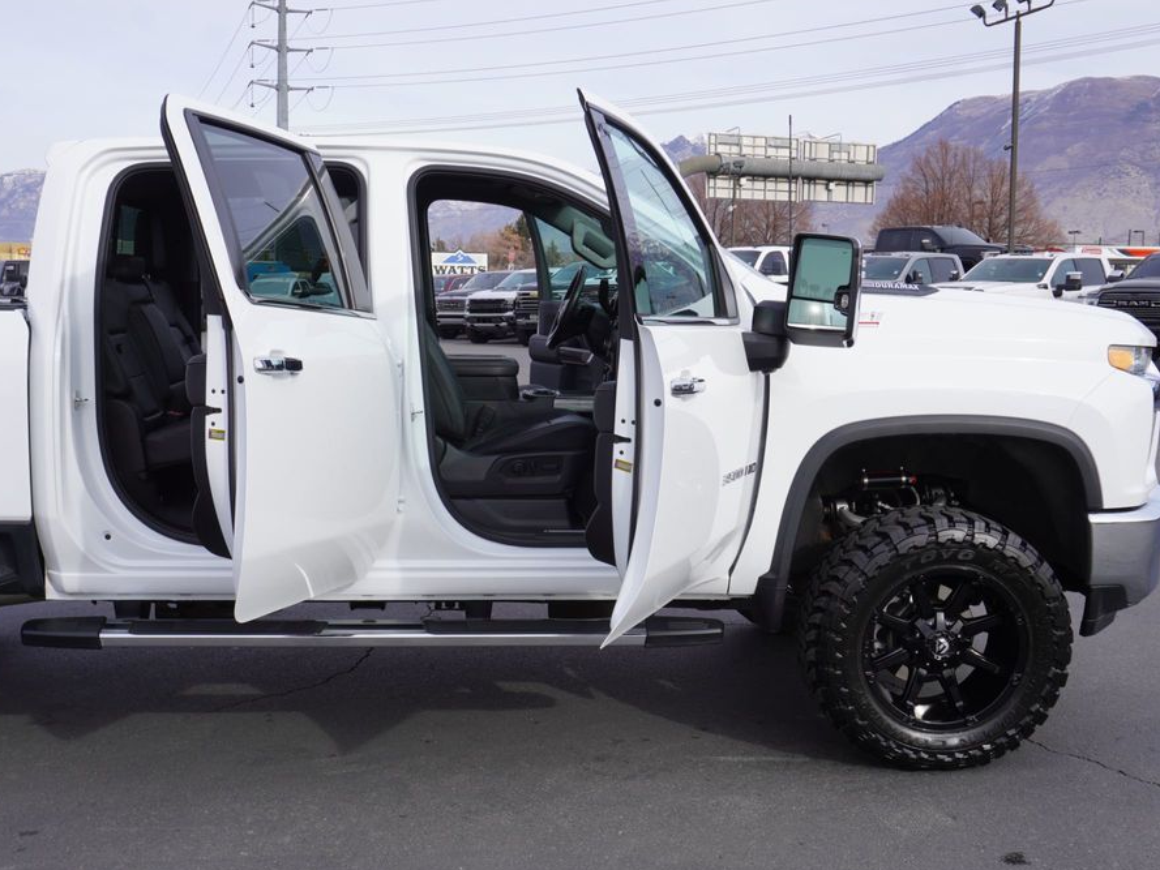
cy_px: 436
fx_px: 1393
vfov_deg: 34.7
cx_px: 545
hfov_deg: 45.2
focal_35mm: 42
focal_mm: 25
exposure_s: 1/125
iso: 100
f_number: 9
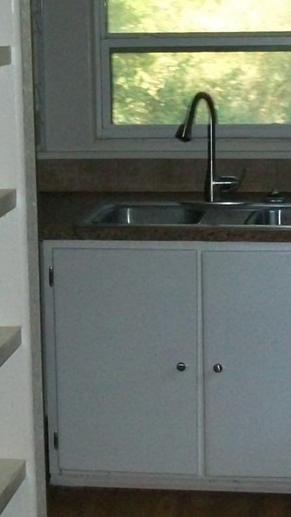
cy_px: 357
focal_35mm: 95
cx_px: 114
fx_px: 1303
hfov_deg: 12.7
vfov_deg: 22.3
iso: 160
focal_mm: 6
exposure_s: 1/60
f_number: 2.7
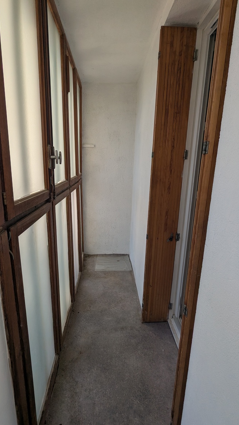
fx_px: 203
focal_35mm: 18
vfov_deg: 92.7
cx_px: 98
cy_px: 209
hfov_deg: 60.6
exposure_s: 1/1106
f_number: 2.2
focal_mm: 2.35
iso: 50
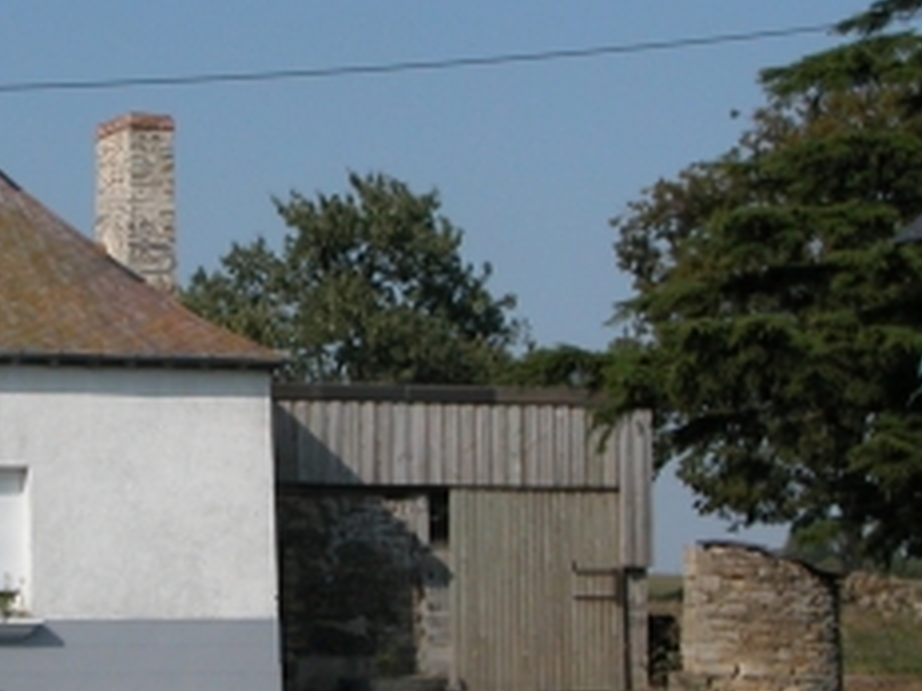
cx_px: 199
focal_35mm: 103
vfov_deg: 14.4
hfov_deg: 18.9
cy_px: 369
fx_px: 2743
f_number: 8
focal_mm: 8.9
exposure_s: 1/362
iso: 100
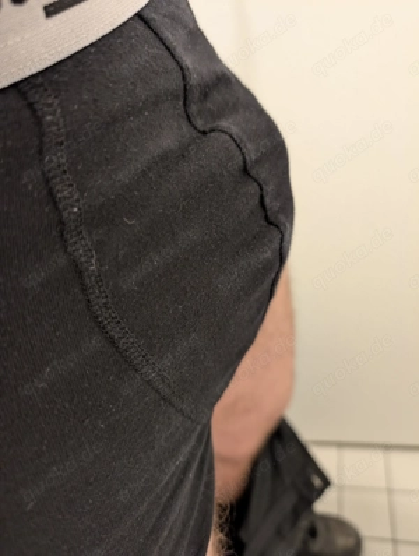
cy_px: 278
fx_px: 386
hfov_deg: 57.0
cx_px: 210
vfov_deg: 71.5
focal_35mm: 24
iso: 467
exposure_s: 1/50
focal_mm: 6.9
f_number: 1.68
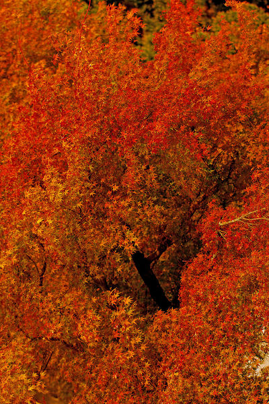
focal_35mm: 150
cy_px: 202
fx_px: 1681
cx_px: 134
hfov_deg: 9.1
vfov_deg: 13.7
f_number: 4
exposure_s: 1/125
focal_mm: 100
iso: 64
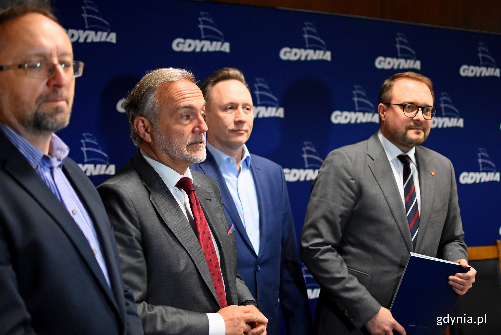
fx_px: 731
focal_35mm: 52
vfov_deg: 25.8
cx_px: 250
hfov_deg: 37.8
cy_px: 168
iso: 1600
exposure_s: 1/320
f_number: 1.8
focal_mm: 35
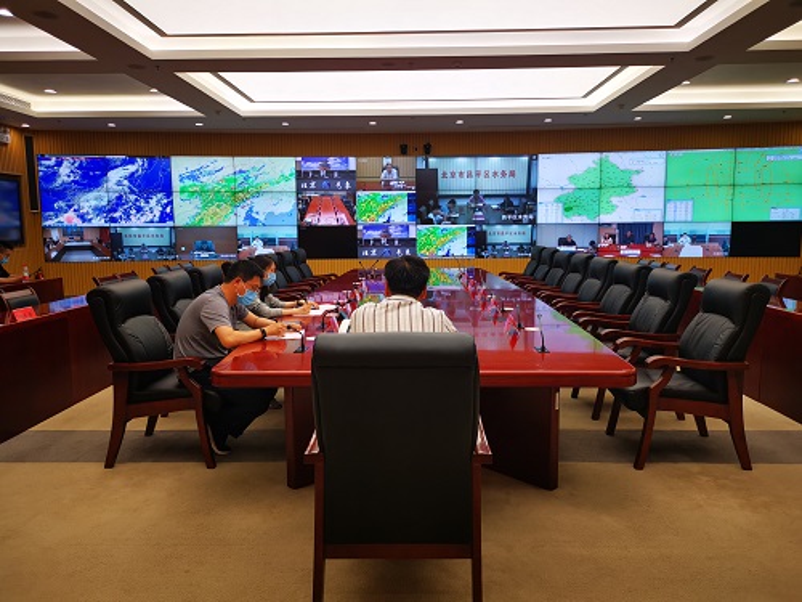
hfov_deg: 65.3
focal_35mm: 27
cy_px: 301
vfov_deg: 51.4
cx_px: 401
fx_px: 626
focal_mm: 5.58
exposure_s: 1/100
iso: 80
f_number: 1.8
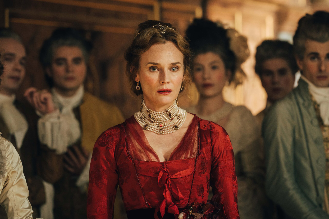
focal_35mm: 135
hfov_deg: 15.2
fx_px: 1234
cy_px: 110
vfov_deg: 10.2
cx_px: 164
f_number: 3.2
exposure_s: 1/350
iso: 3200
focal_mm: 135
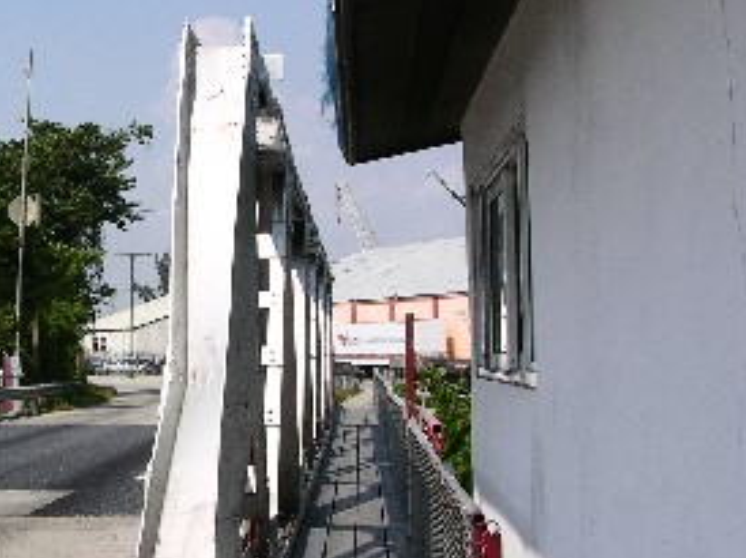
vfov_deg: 19.6
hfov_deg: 25.5
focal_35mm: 75
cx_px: 132
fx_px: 1615
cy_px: 286
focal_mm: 8.9
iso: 50
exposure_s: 1/219
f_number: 8
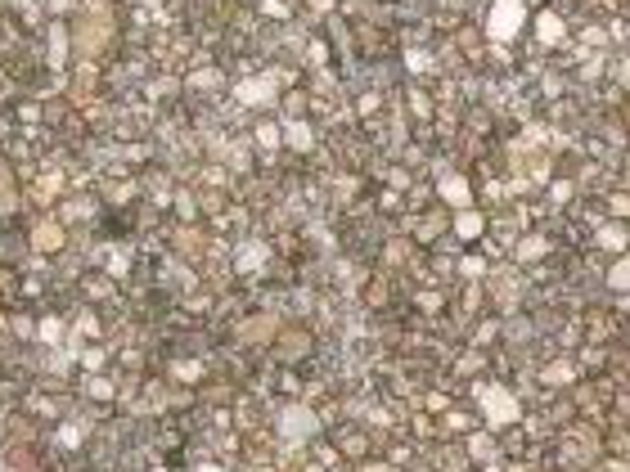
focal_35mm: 256
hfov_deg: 7.2
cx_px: 1642
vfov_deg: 5.7
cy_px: 809
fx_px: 4659
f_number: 2.8
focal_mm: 5.8
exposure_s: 1/90
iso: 50
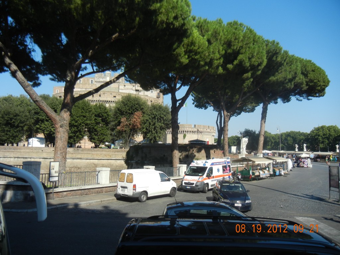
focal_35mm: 30
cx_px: 170
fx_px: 295
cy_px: 128
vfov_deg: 46.8
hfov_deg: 60.0
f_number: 7
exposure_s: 1/313
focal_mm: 5.4
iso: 160
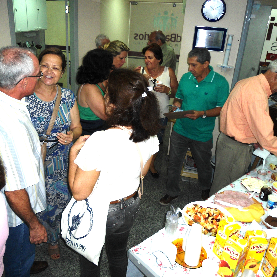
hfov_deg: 52.4
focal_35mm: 31
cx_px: 125
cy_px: 137
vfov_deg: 52.5
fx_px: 281
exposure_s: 1/30
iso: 100
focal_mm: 4.7
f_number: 2.8
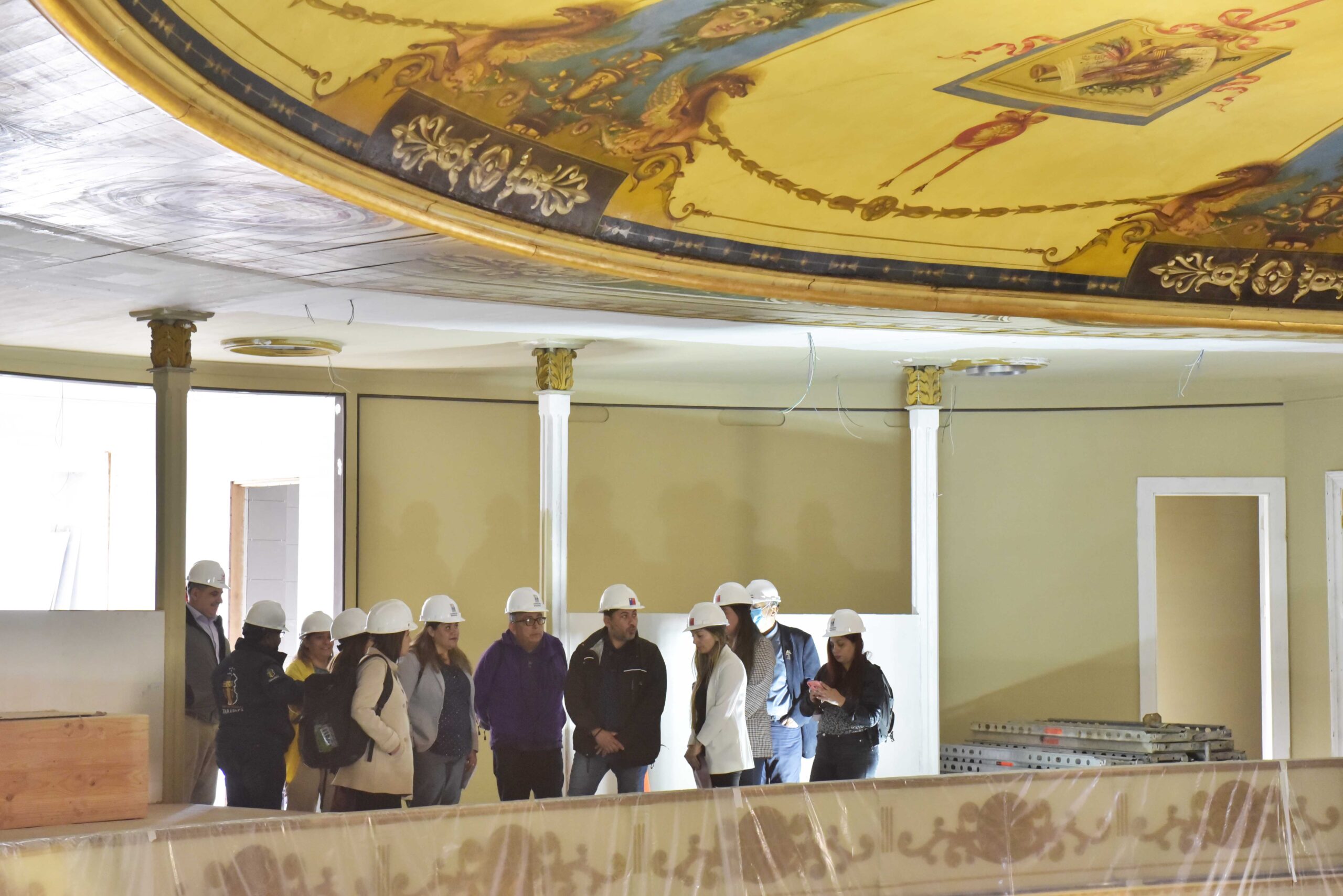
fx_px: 2612
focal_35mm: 70
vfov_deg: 19.5
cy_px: 448
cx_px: 672
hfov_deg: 28.8
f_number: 5.6
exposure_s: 1/160
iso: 5000
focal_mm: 70
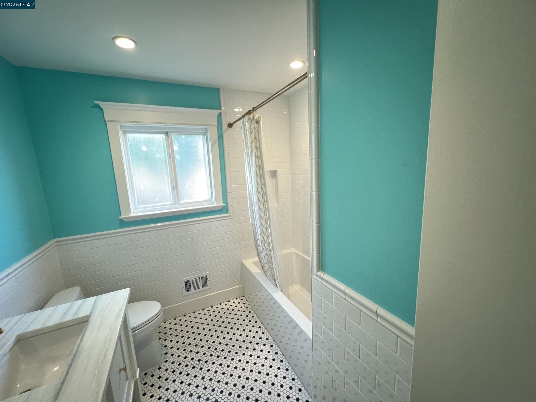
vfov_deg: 89.9
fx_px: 201
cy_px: 201
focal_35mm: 13
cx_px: 268
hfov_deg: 106.2
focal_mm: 1.57
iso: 400
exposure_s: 1/60
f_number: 1.8
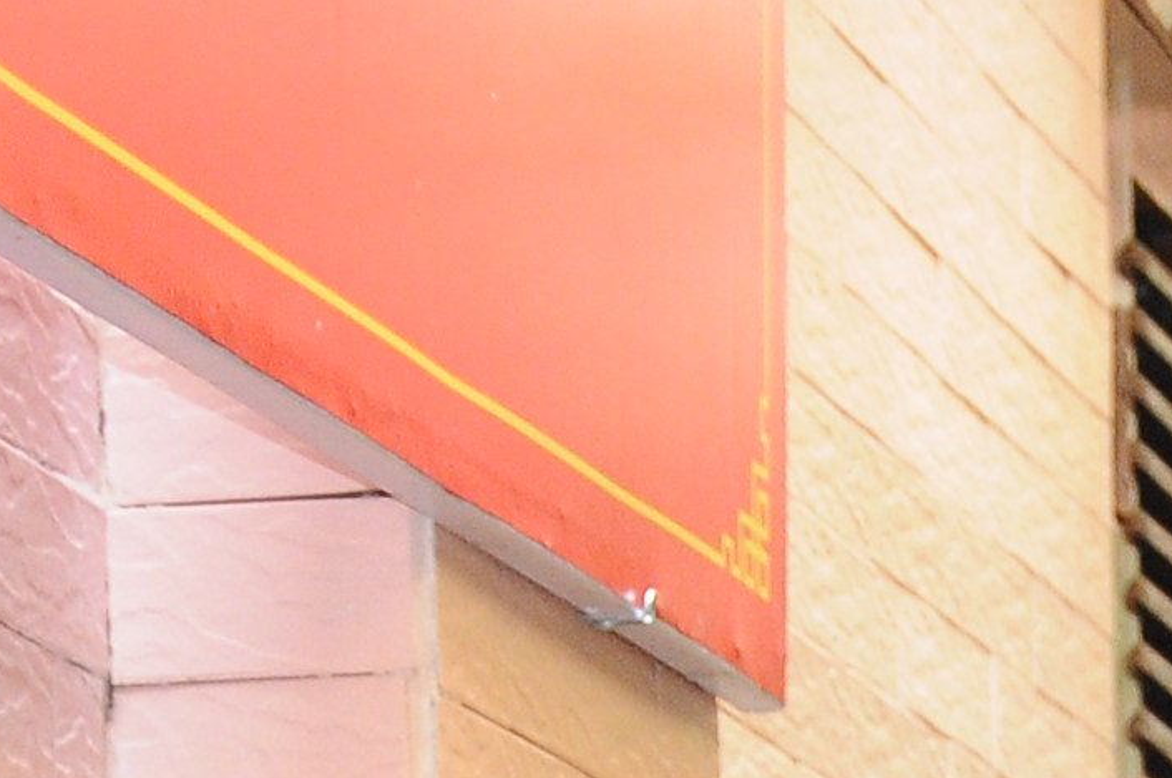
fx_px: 8292
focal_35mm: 255
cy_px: 2161
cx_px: 1257
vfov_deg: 5.1
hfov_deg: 8.0
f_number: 4
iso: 800
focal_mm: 28
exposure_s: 1/30
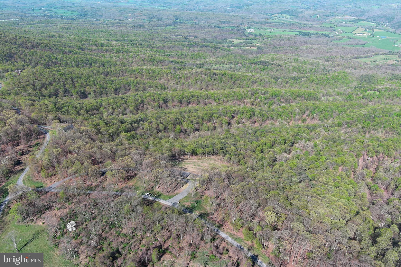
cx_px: 200
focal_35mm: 29
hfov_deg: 63.7
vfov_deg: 45.0
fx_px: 323
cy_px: 134
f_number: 2.8
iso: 100
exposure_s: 1/749
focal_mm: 10.57
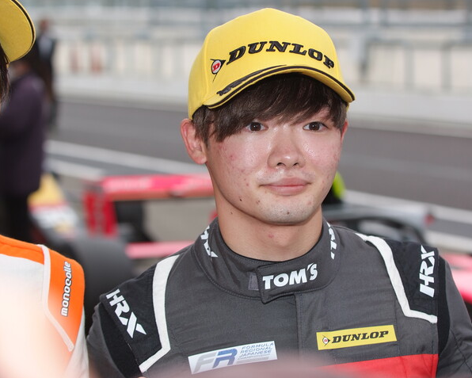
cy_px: 189
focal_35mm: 119
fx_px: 1663
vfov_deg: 13.0
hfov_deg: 16.1
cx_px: 284
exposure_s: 1/142
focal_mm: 70
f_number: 5.6
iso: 100
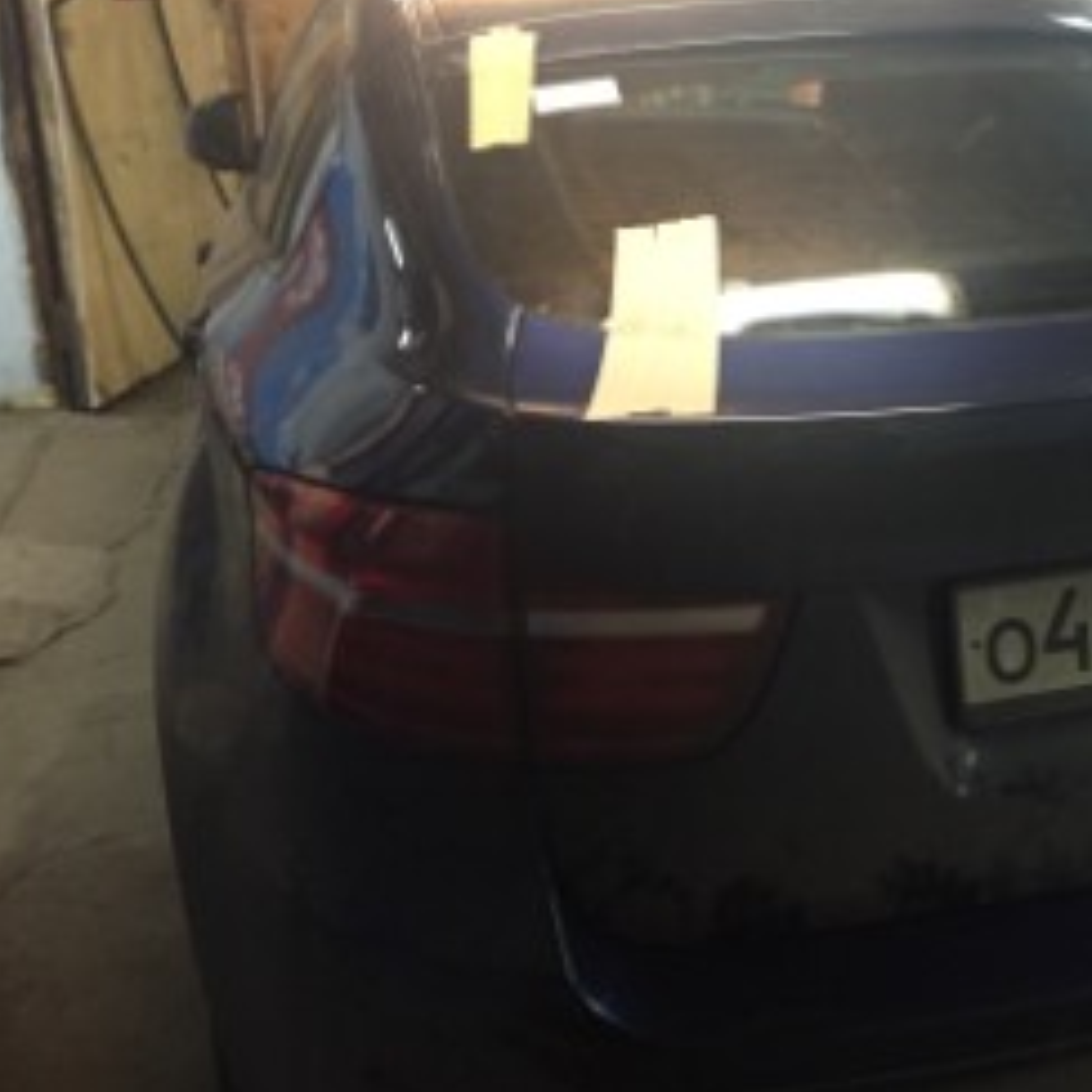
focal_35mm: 42
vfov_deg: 39.8
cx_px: 850
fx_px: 1499
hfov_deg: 38.7
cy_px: 430
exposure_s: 1/33
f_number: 2.2
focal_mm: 4.15
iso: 250
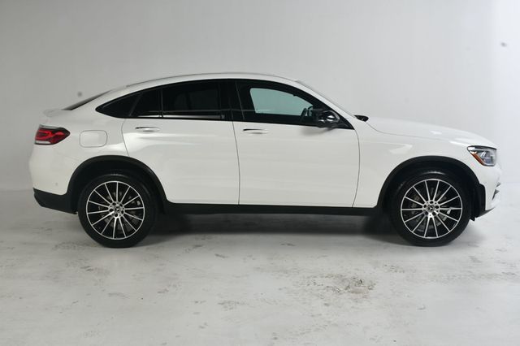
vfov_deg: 36.8
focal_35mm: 36
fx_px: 520
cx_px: 260
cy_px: 173
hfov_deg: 53.2
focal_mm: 24
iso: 100
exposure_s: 1/160
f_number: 14
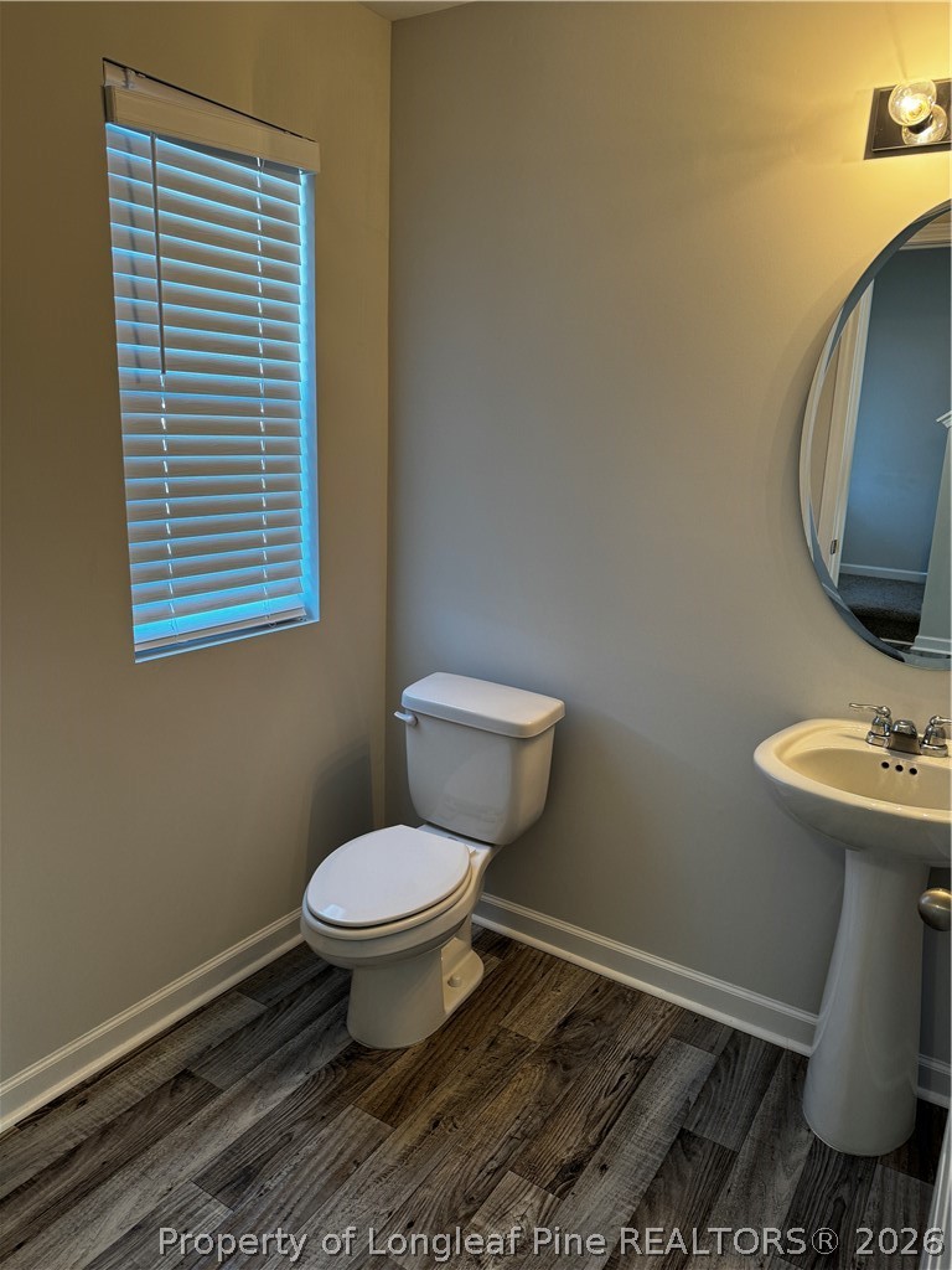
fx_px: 880
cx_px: 476
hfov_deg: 56.8
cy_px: 635
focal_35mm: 24
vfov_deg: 71.6
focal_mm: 6.86
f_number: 1.78
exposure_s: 1/60
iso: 125
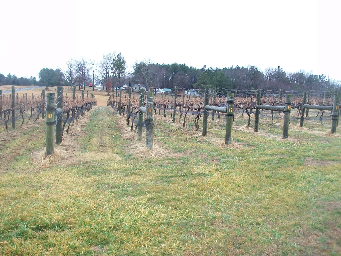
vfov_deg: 41.8
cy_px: 128
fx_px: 335
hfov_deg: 54.0
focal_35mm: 34
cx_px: 170
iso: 80
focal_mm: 5.7
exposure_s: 1/200
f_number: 2.8
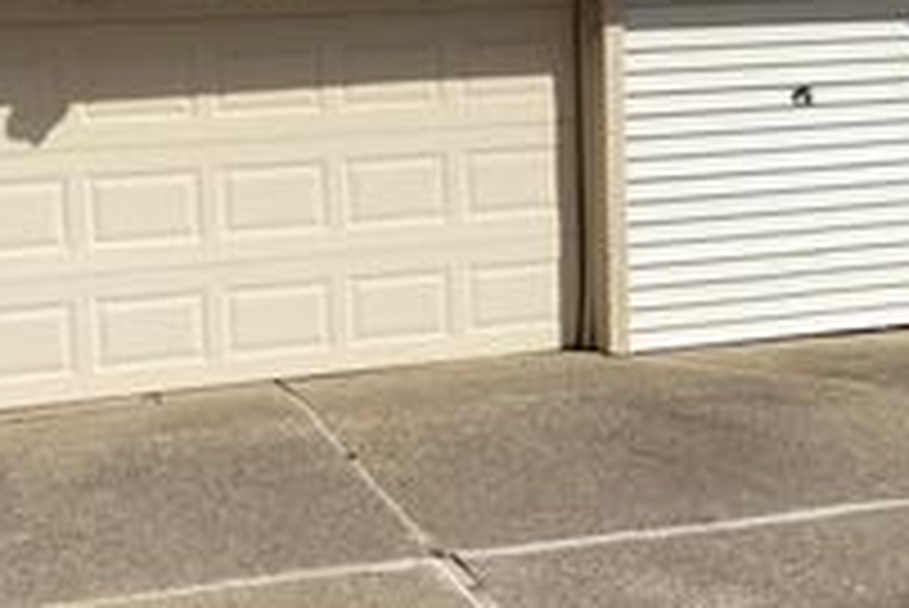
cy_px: 241
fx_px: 1693
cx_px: 284
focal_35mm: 67
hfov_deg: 29.8
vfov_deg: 20.3
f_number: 1.8
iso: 32
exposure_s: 1/6757
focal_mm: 4.25
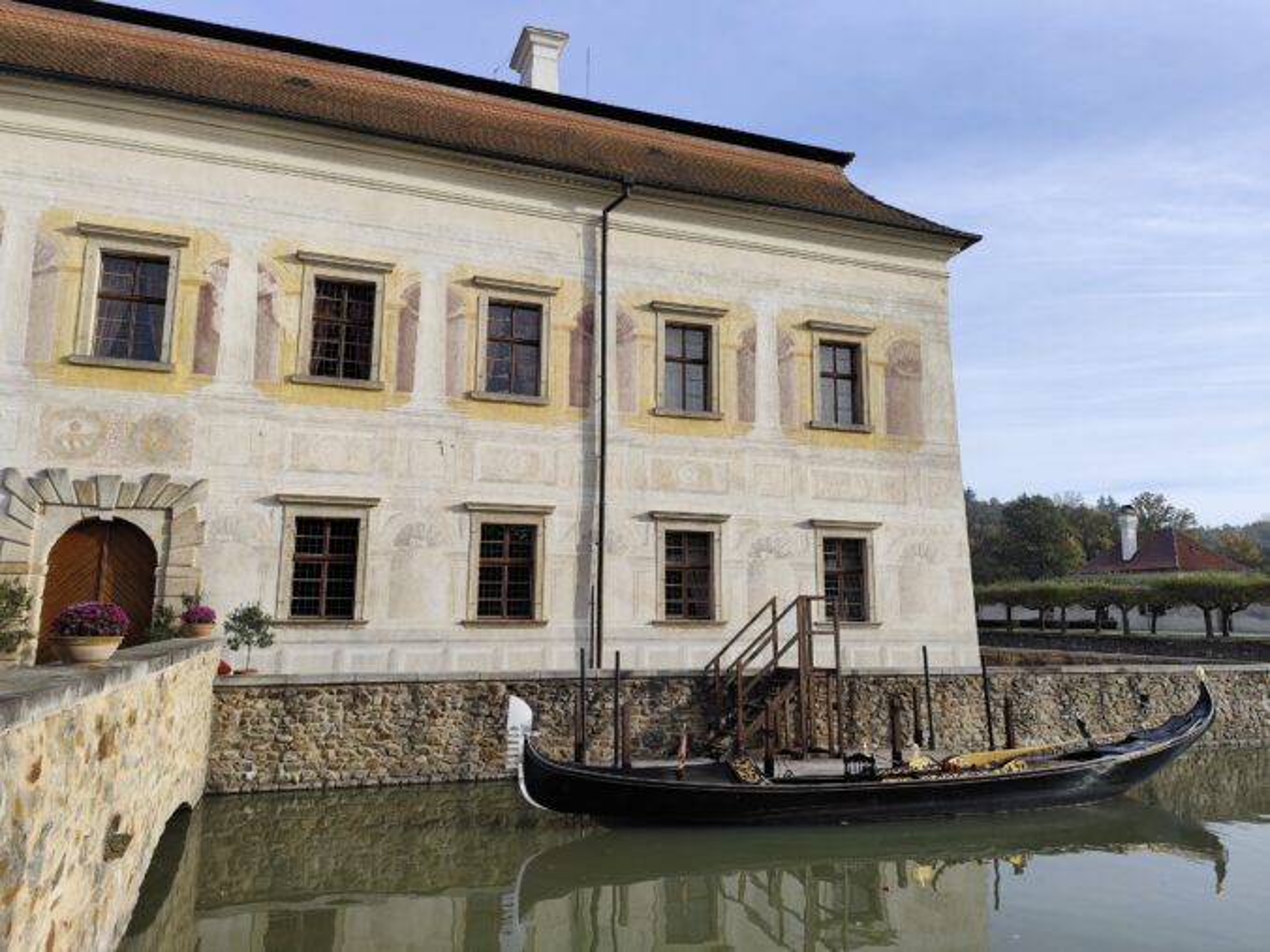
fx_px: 844
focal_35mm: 23
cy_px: 476
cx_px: 635
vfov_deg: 58.9
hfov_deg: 73.9
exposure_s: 1/689
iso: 50
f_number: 1.65
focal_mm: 6.19
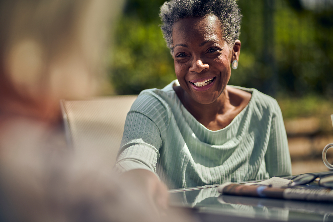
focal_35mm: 85
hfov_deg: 23.9
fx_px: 786
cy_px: 111
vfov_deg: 16.1
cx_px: 166
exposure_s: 1/4000
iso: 100
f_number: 1.6
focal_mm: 85
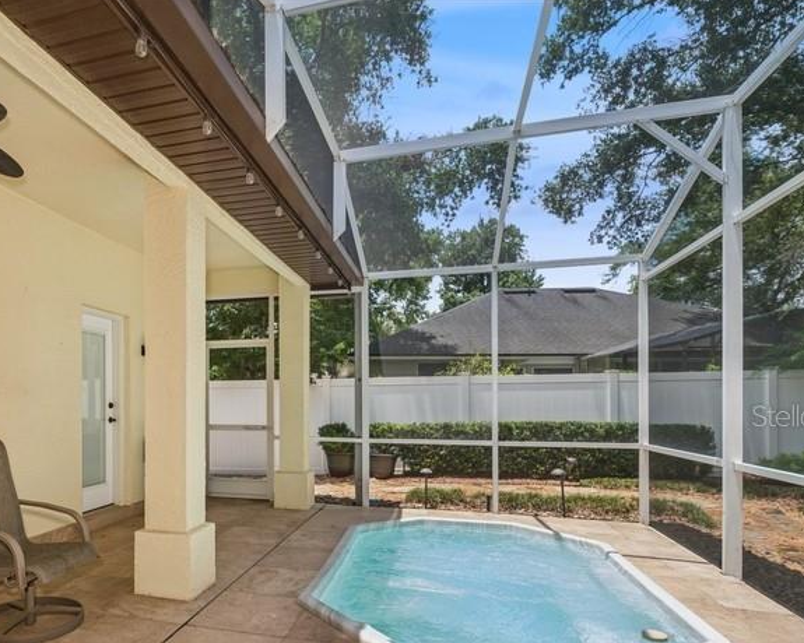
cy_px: 415
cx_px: 255
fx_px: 523
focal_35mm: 22
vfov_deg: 62.0
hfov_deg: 72.3
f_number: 8
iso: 200
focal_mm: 15
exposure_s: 1/125
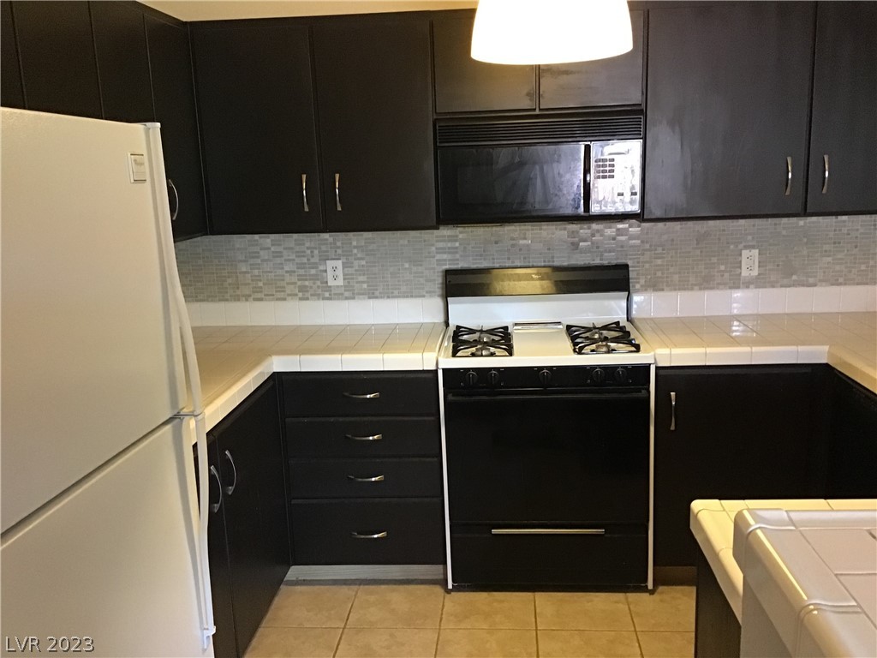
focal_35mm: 31
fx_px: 785
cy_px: 329
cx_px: 438
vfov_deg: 45.4
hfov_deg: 58.4
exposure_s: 1/15
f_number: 2.4
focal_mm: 3.3
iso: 200
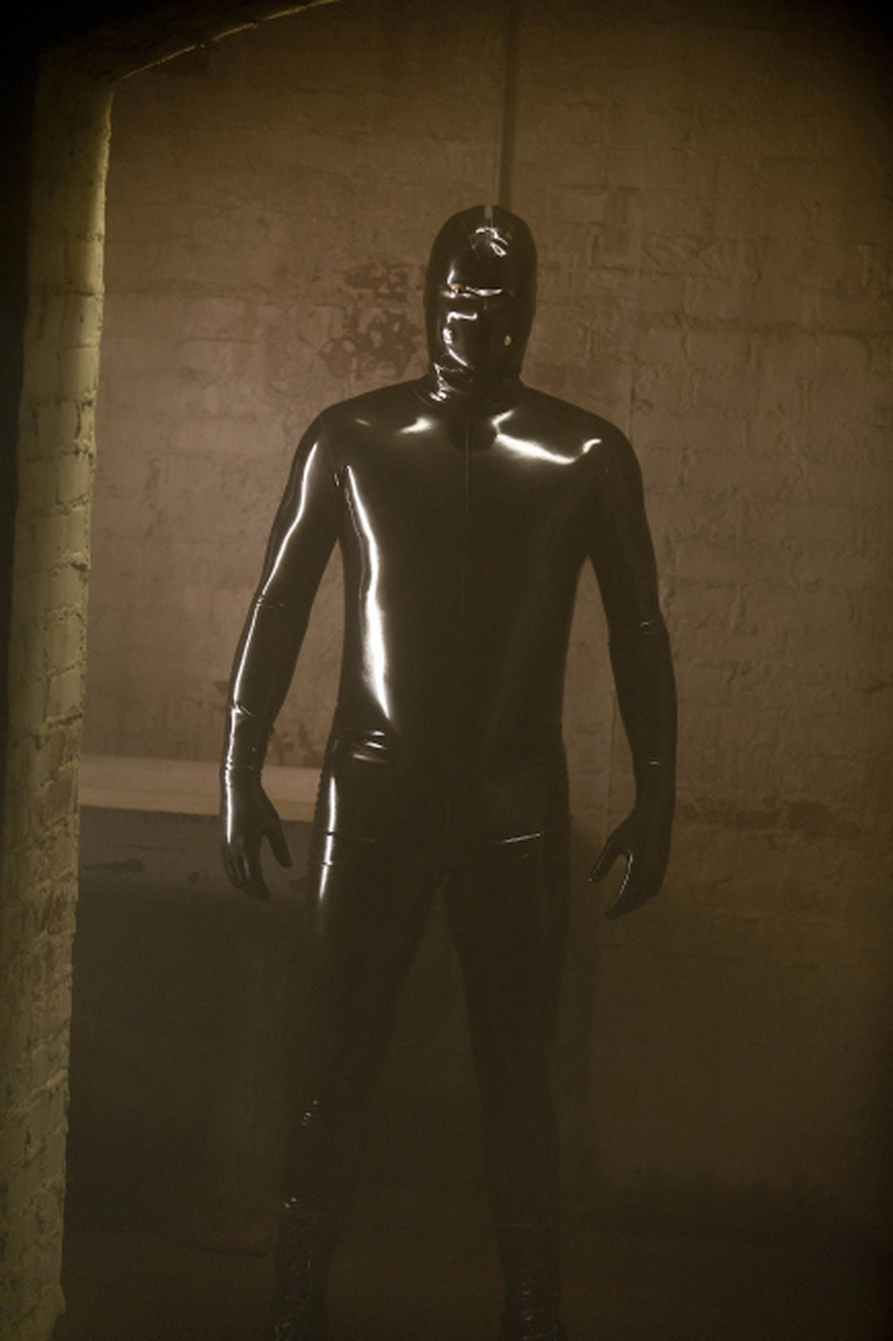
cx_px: 446
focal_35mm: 102
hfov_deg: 13.4
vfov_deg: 20.0
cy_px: 670
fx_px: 3797
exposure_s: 1/100
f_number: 4
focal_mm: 102
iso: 3200
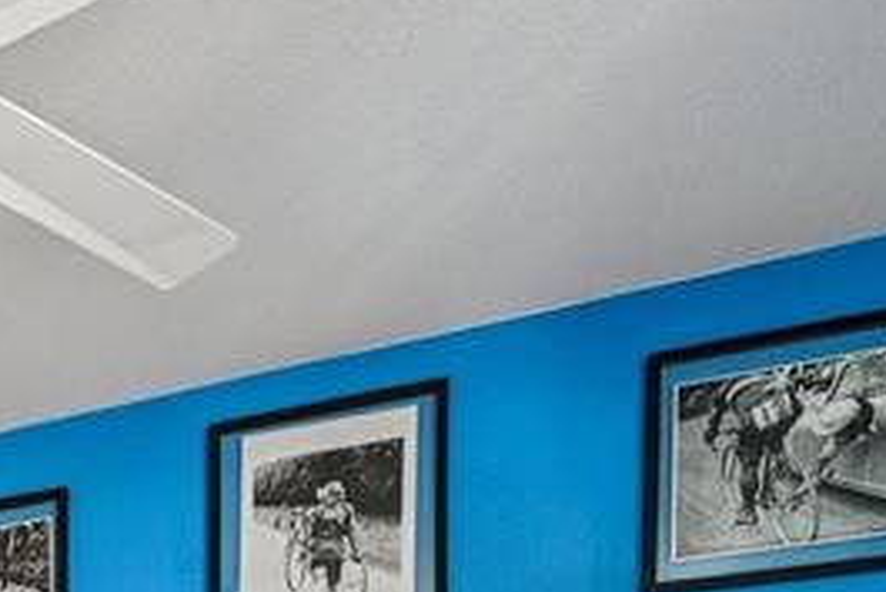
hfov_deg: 28.5
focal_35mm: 54
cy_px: 1010
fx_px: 1330
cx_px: -331
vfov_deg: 19.8
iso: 400
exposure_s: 1/4
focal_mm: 14
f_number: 13
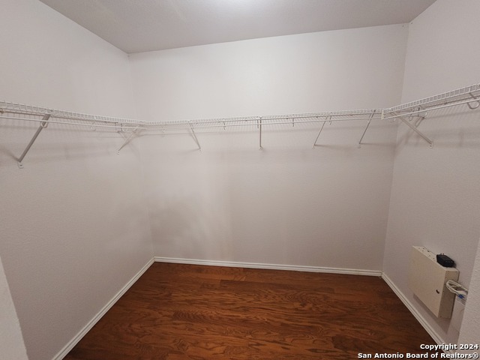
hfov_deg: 106.2
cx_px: 240
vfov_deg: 89.9
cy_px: 180
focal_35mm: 13
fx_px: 180
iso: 320
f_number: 2.2
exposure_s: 1/60
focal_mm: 2.2
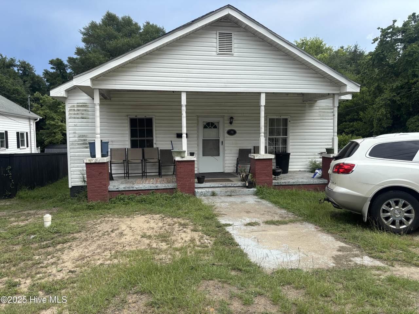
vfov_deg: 53.1
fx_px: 315
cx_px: 210
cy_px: 157
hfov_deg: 67.3
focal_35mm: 26
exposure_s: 1/1522
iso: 50
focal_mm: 5.96
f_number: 1.6
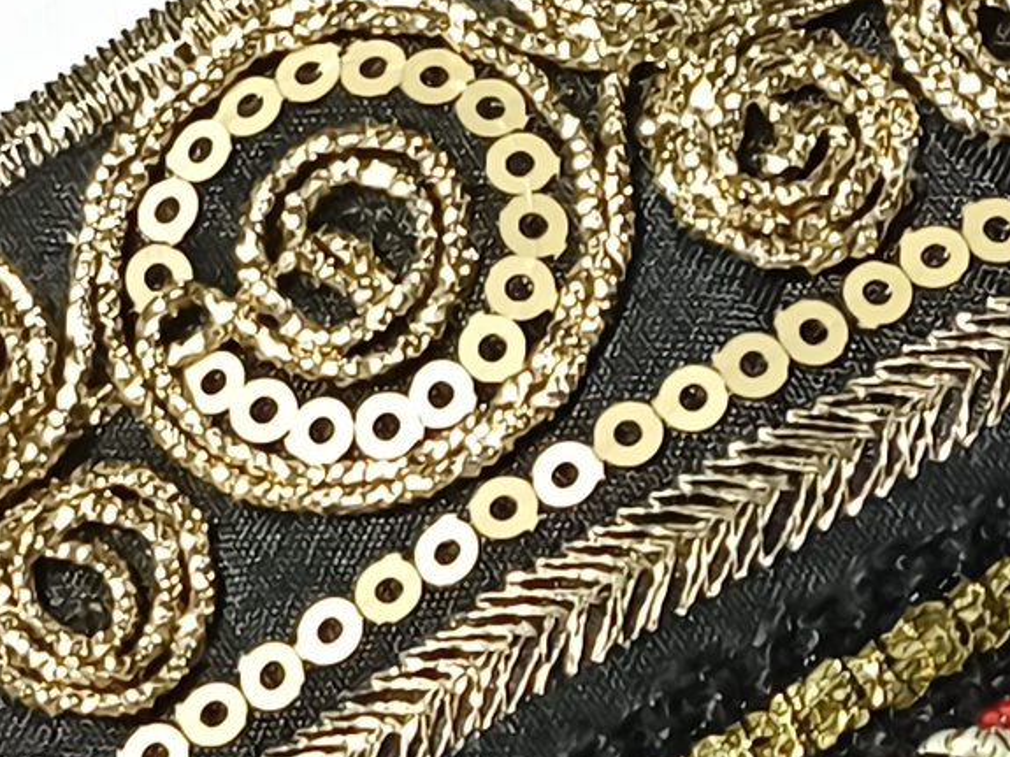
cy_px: 332
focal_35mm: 395
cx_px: 1110
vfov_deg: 3.8
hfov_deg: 5.0
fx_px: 11523
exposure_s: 1/647
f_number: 2
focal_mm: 8.8
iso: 2000
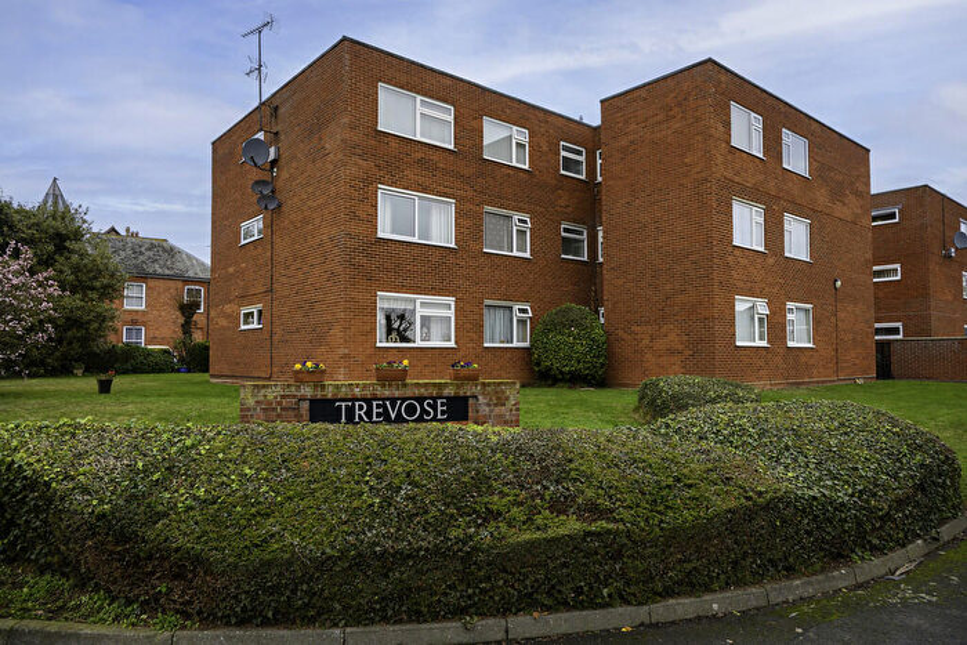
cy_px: 322
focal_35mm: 24
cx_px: 484
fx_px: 645
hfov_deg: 73.7
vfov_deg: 53.2
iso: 250
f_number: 4.5
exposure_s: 1/100
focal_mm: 24
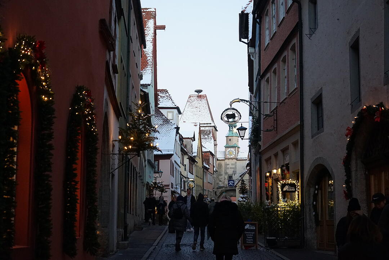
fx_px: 670
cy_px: 130
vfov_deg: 21.9
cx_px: 194
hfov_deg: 32.4
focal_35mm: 62
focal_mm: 62
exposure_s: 1/160
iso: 3200
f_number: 5.6
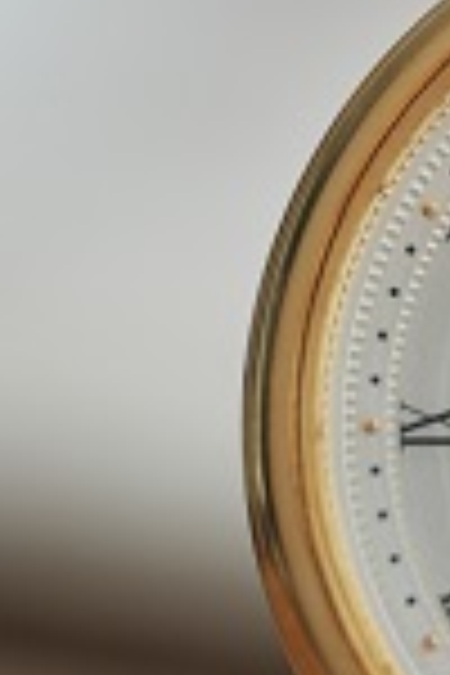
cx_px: 819
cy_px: 434
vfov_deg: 4.3
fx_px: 9056
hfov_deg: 2.8
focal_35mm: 483
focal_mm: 105
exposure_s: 1/250
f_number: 2.8
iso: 640
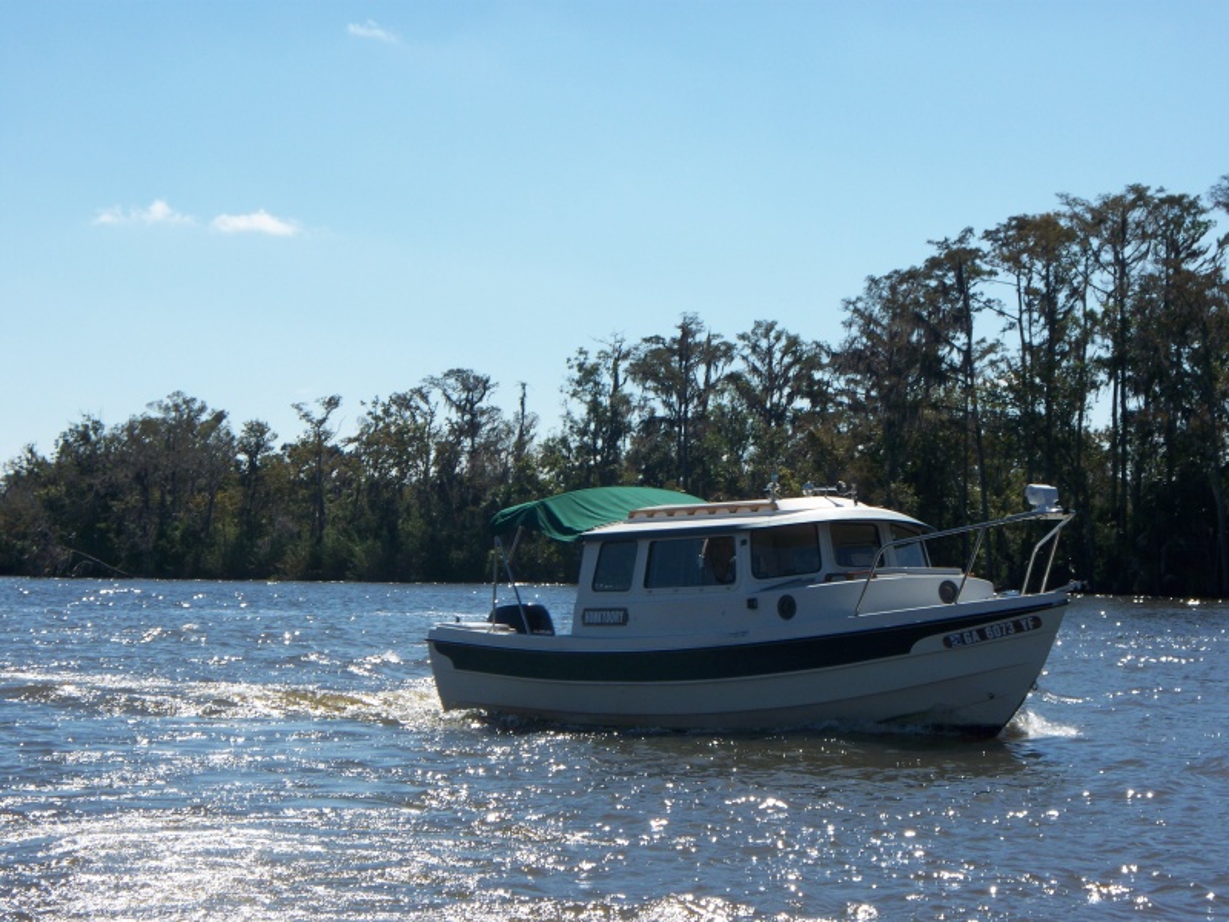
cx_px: 614
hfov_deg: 18.7
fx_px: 3728
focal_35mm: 105
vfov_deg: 14.1
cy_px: 461
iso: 64
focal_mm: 22.05
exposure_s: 1/400
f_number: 6.3
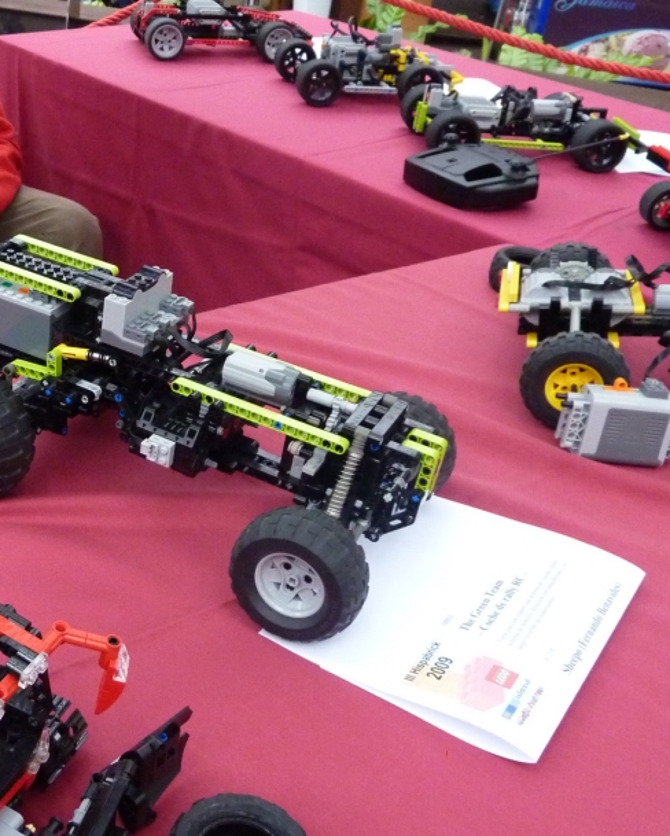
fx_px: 1015
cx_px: 106
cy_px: 460
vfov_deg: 44.7
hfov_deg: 35.0
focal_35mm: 41
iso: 500
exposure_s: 1/30
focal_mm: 4.1
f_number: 3.3
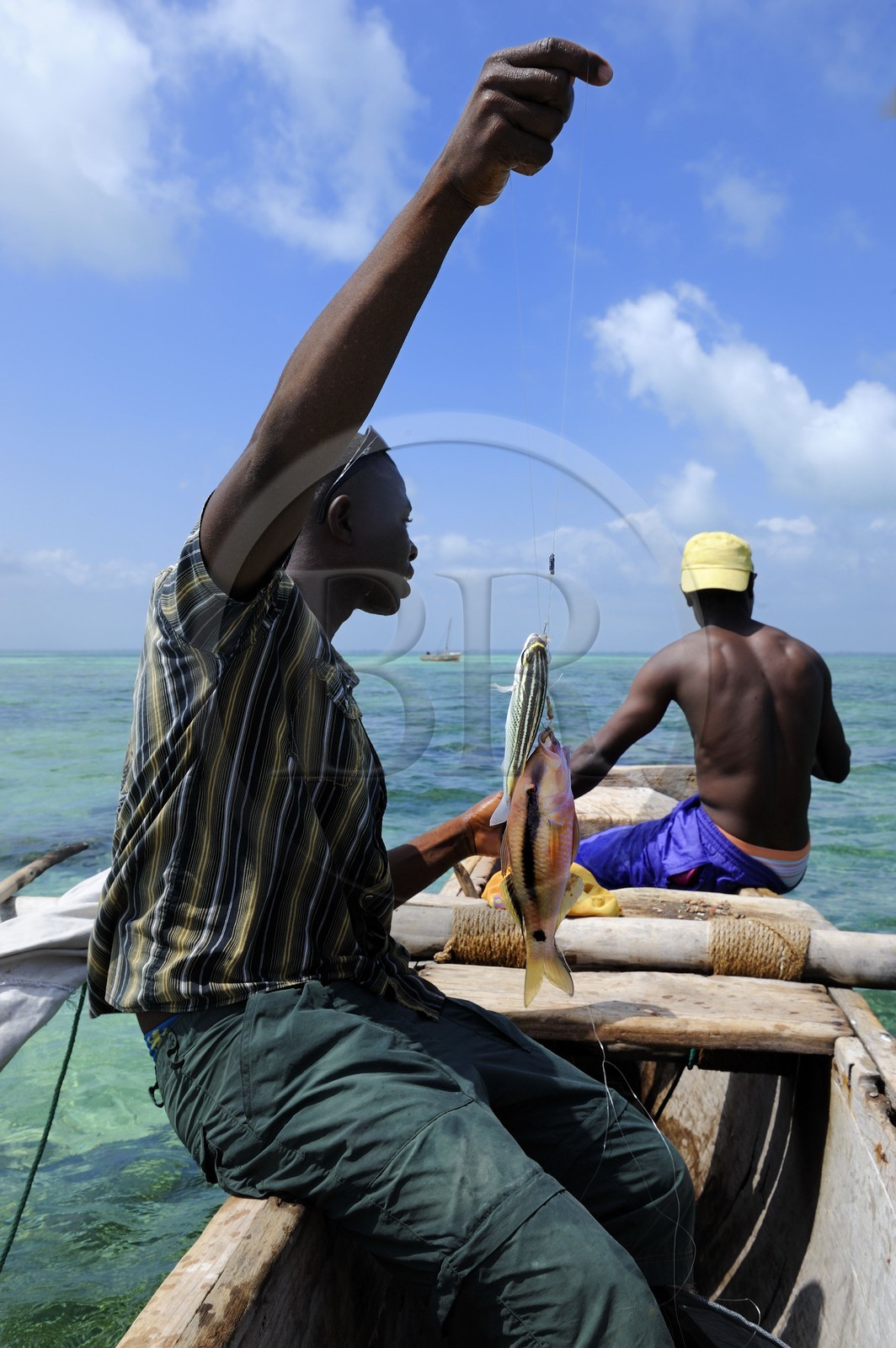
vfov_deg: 58.8
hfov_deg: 41.0
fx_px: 1197
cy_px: 674
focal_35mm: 32
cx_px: 448
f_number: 11
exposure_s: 1/250
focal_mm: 32
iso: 200
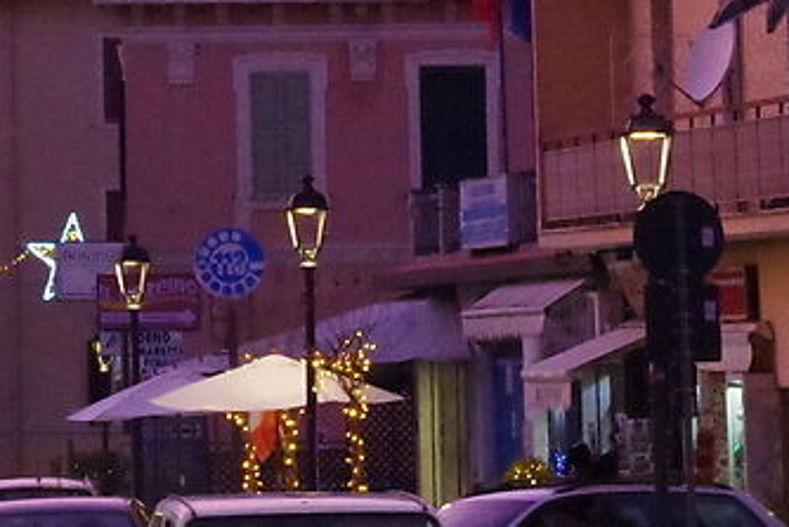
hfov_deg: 5.7
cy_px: -1262
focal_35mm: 359
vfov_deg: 3.7
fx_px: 7871
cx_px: -288
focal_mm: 50
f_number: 10
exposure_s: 1/60
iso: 6400
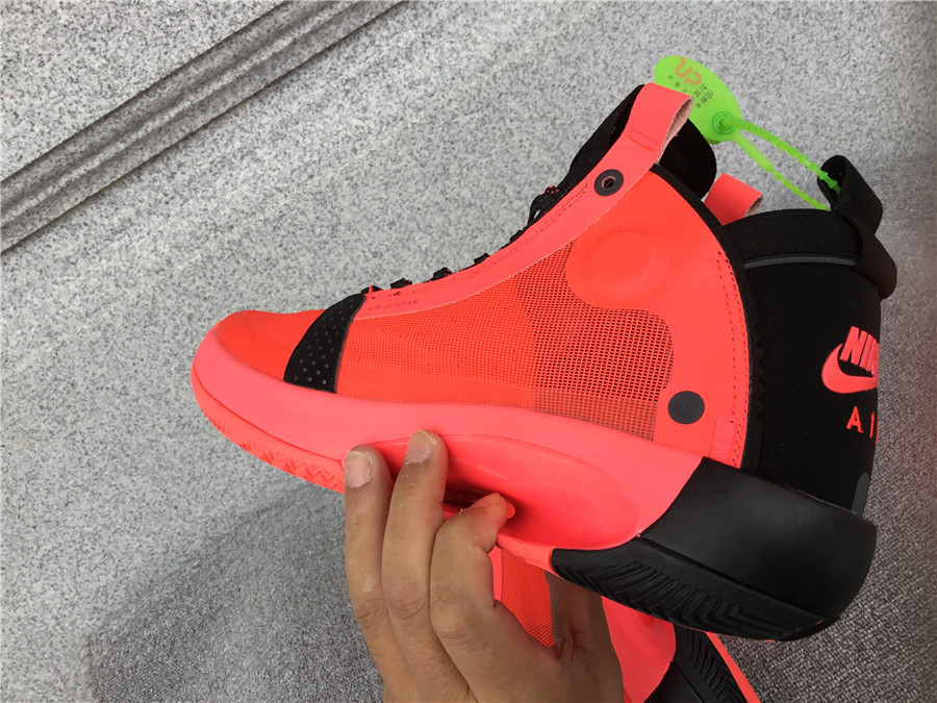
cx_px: 468
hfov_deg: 58.4
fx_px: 839
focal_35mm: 31
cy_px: 352
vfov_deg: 45.4
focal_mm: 3.3
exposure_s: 1/125
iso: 25
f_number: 2.4
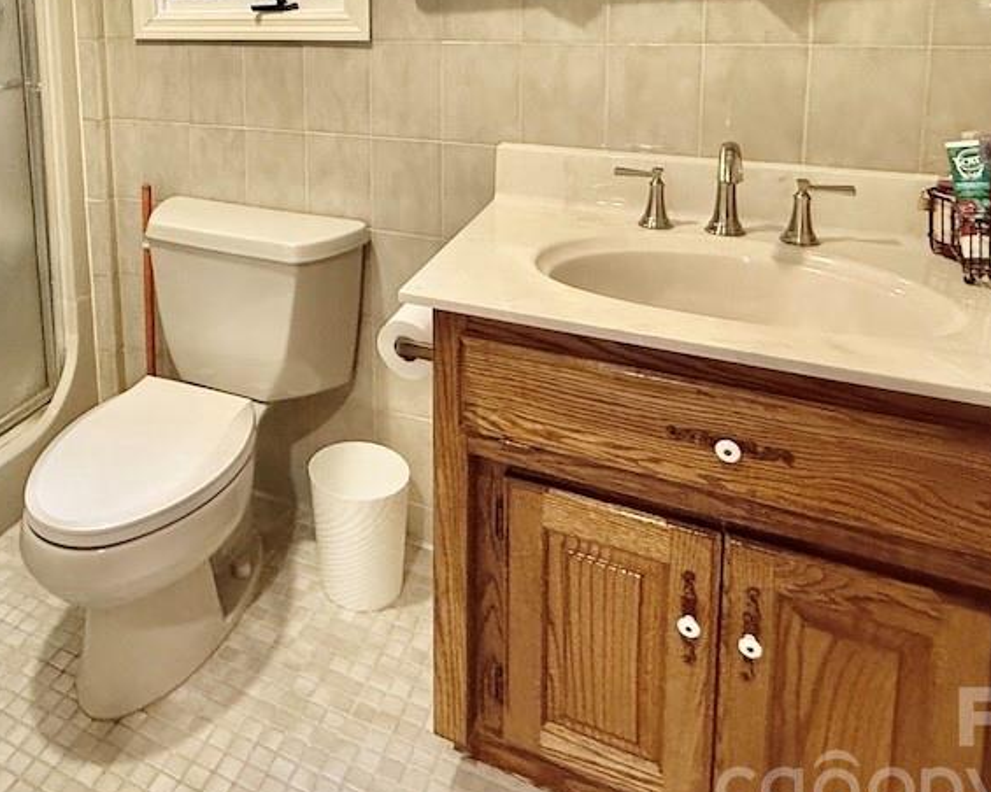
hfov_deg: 57.3
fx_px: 851
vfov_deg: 45.6
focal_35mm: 29
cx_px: 246
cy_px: 91
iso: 640
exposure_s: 1/60
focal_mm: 2.22
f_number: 2.2
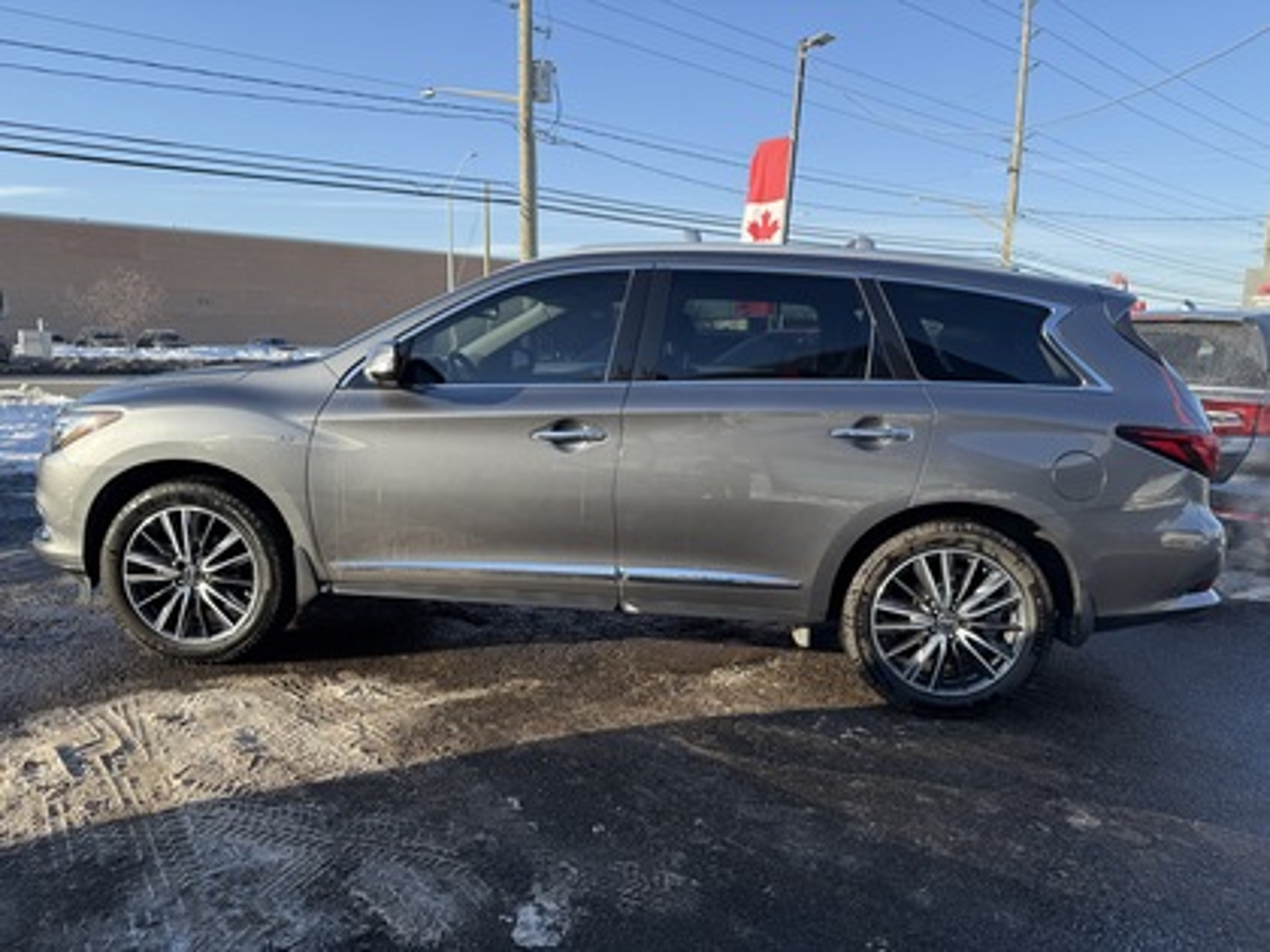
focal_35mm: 24
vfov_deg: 56.8
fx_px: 881
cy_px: 476
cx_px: 635
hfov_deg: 71.6
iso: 80
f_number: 1.78
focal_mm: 6.76
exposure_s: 1/1855
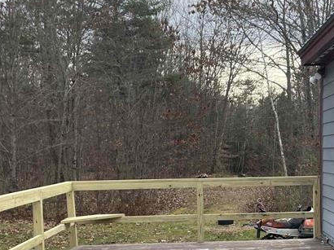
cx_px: 240
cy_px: 237
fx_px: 627
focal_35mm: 65
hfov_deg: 29.5
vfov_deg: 21.9
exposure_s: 1/734
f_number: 1.6
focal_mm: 4.2
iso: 32
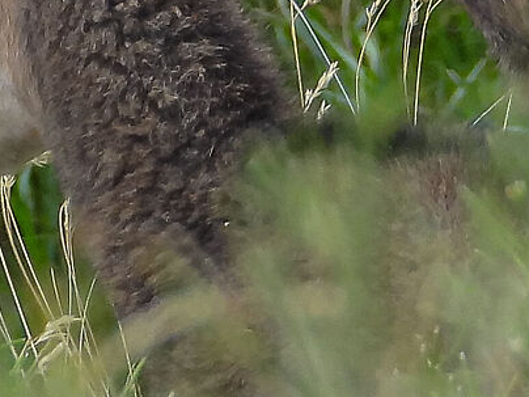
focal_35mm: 1900
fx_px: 29036
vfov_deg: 0.8
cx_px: 470
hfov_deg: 1.0
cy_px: -537
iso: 180
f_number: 4.5
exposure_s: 1/125
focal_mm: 57.5
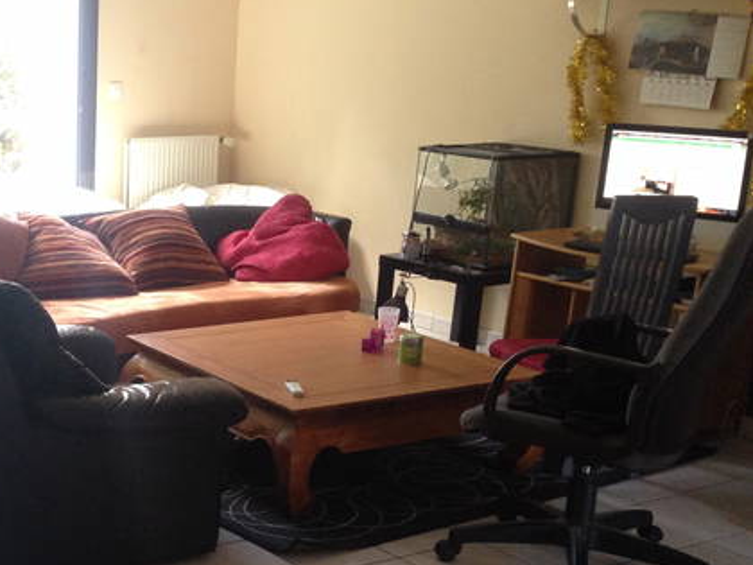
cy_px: 411
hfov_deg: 29.6
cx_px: 48
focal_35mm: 62
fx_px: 1349
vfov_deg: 23.5
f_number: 2.4
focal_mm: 4.12
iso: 160
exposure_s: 1/20
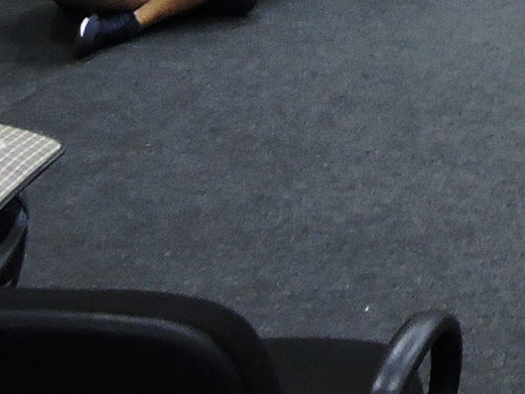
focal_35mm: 103
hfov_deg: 15.8
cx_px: 990
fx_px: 1562
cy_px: -345
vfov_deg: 12.9
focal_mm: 4.3
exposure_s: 1/15
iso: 400
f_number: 3.3
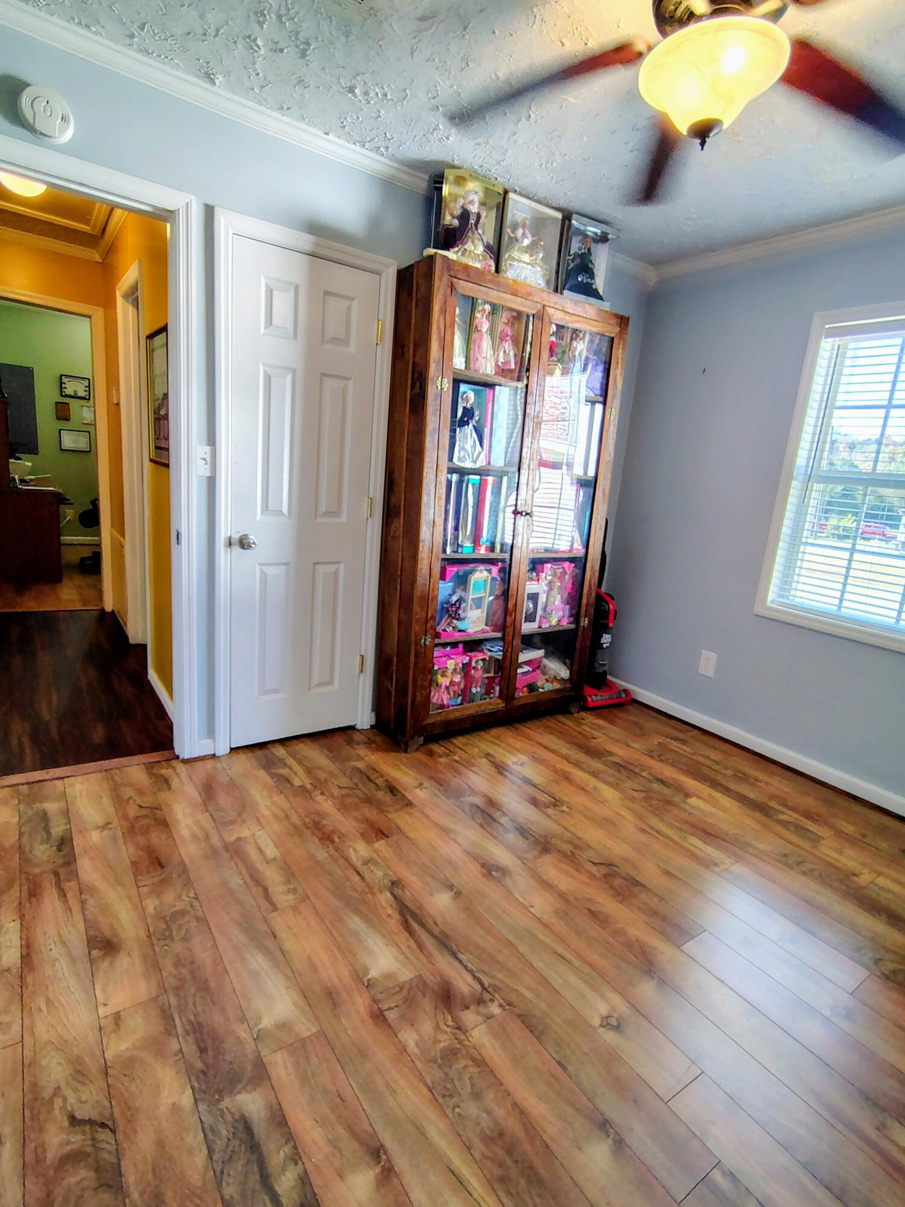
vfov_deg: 94.5
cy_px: 604
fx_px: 558
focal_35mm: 16
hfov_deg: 78.1
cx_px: 452
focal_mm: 2.13
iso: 448
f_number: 2.2
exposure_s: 1/40
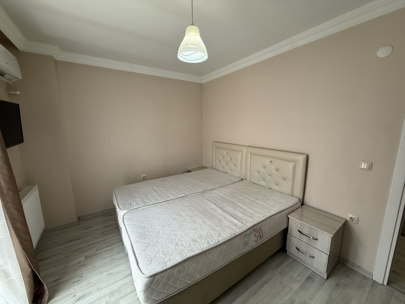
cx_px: 202
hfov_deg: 102.1
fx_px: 164
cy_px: 152
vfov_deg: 85.7
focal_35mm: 14
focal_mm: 2.22
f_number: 2.2
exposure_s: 1/50
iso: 200
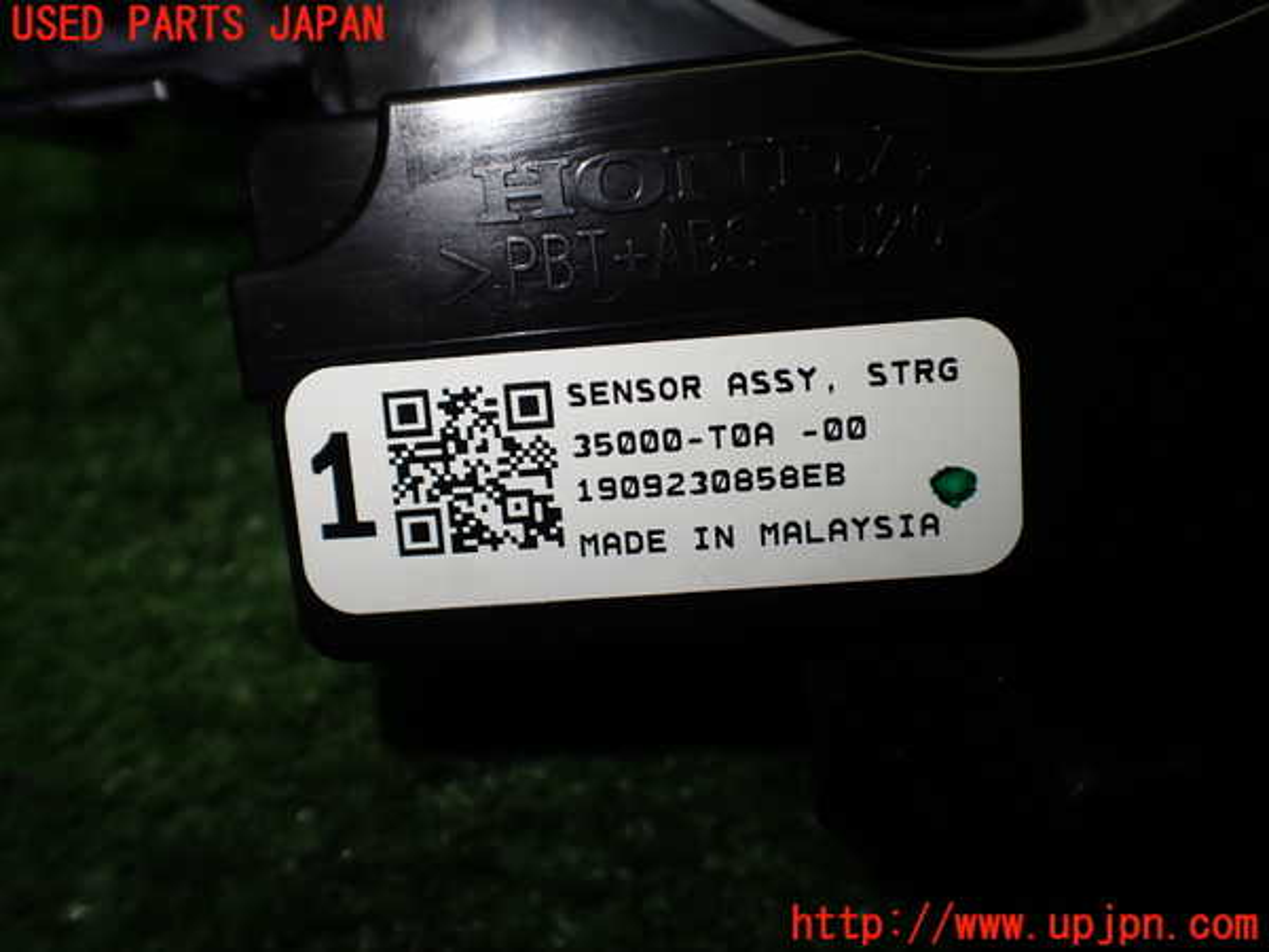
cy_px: 476
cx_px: 634
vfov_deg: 46.8
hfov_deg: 60.0
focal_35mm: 30
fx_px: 1100
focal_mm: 5.4
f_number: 2.3
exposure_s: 1/200
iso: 100
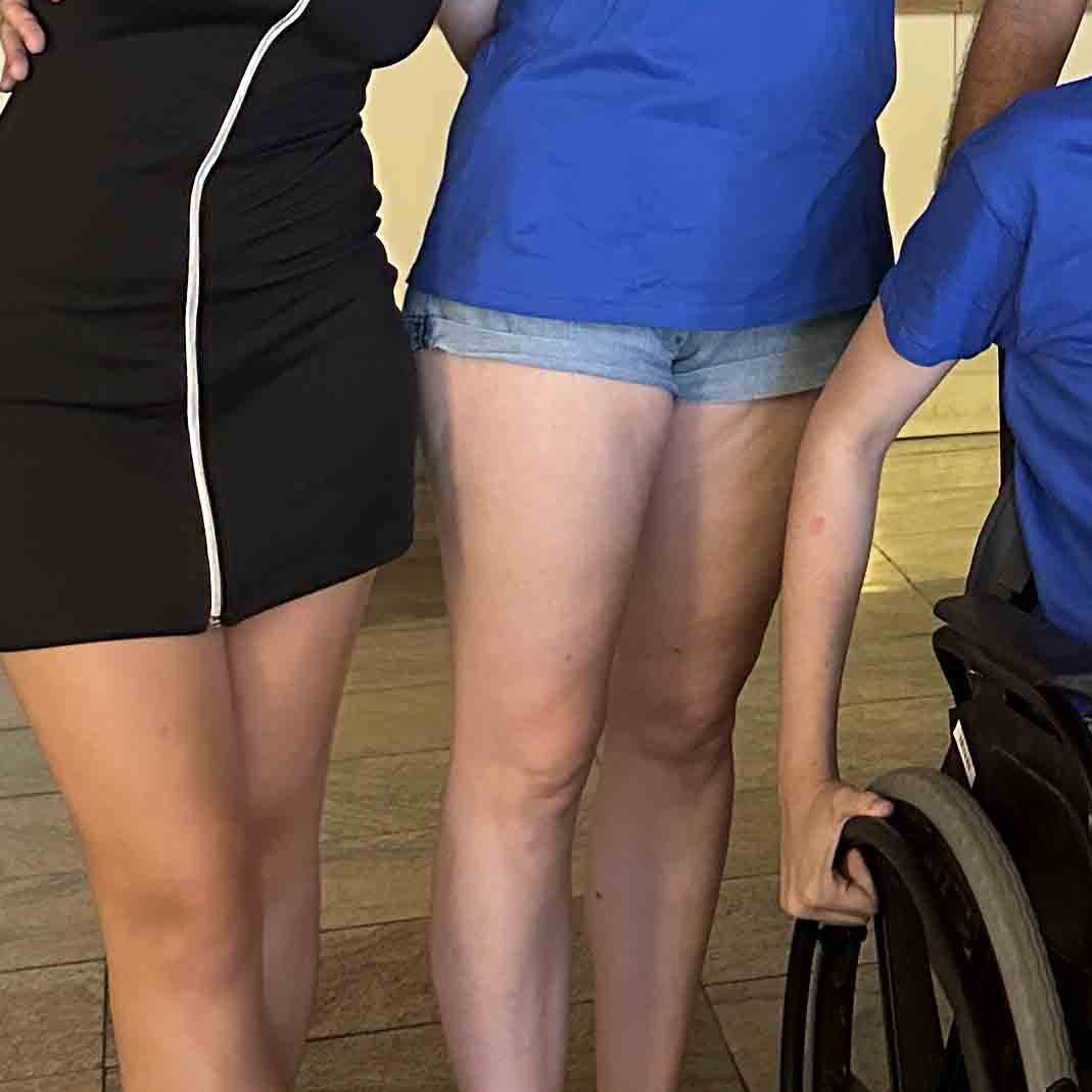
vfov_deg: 20.5
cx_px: 1169
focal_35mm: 80
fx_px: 2855
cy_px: -155
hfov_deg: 20.7
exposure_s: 1/50
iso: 500
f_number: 1.78
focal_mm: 6.86
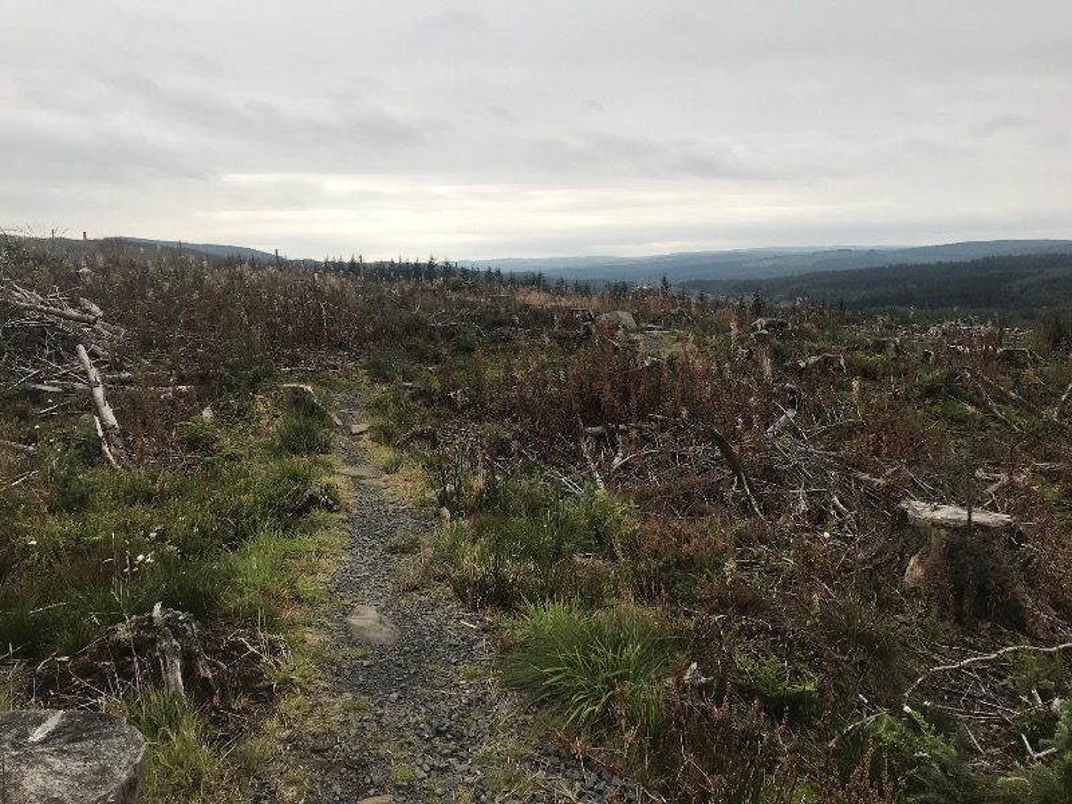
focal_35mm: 28
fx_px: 867
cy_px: 402
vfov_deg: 49.7
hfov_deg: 63.4
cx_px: 536
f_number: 1.8
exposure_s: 1/216
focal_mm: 3.99
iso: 20
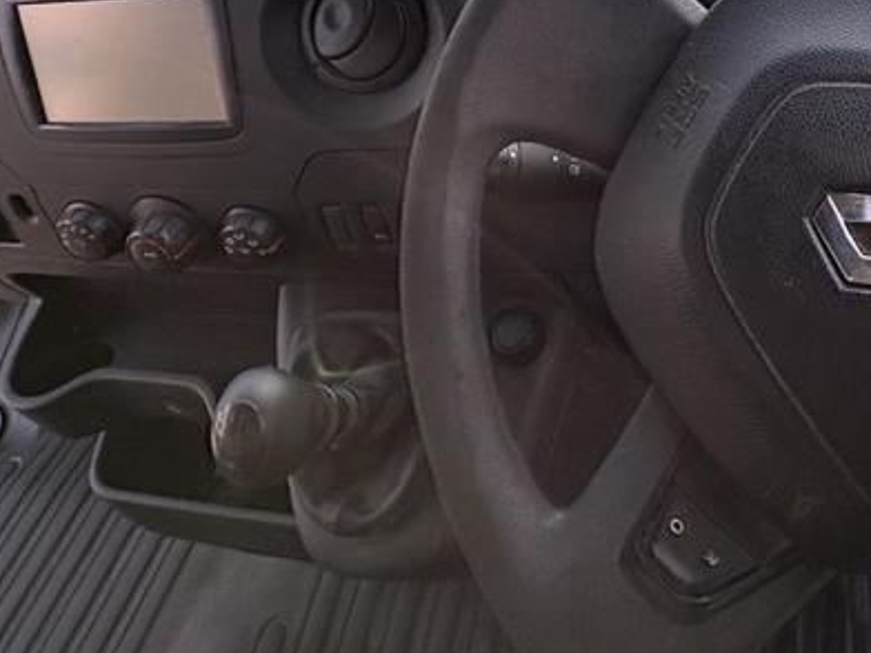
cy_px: -47
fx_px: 805
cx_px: 607
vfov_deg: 37.7
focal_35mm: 32
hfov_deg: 55.2
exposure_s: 1/139
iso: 64
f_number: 2.2
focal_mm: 2.22
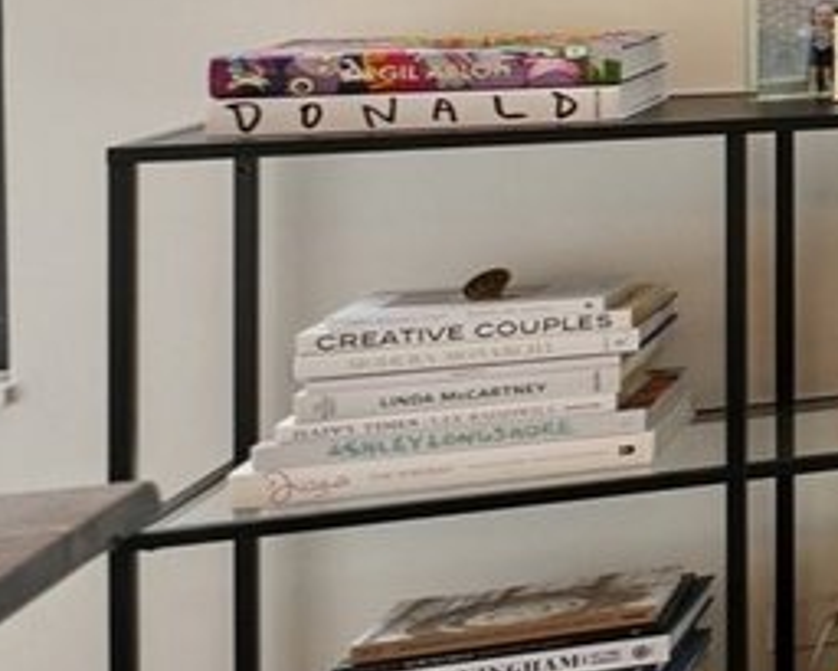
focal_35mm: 83
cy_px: -92
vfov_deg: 17.8
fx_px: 2059
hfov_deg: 11.2
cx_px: 2570
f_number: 4.5
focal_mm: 14
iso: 400
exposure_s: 1/80
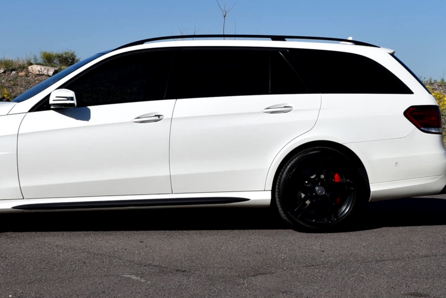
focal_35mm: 66
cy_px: 115
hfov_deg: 30.4
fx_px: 815
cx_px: 149
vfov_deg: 20.7
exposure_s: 1/500
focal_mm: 29
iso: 100
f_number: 11
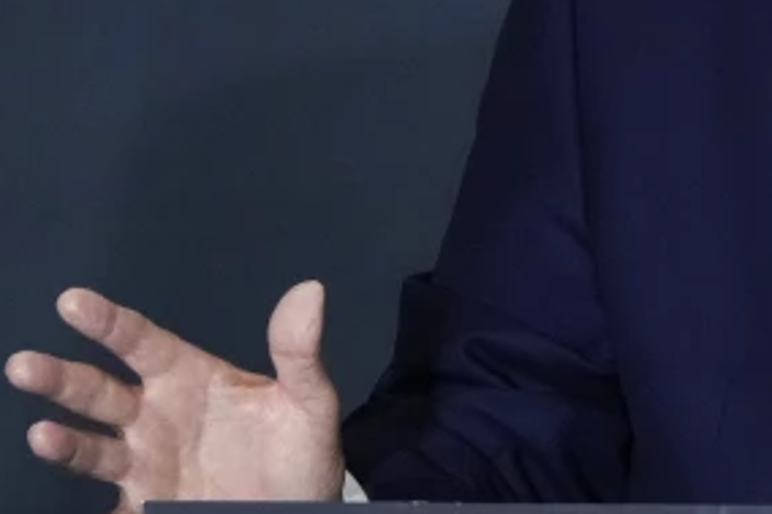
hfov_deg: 0.8
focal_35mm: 2534
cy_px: 112
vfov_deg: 0.5
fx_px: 54307
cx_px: 1136
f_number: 6.3
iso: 5000
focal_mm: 600
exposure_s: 1/250
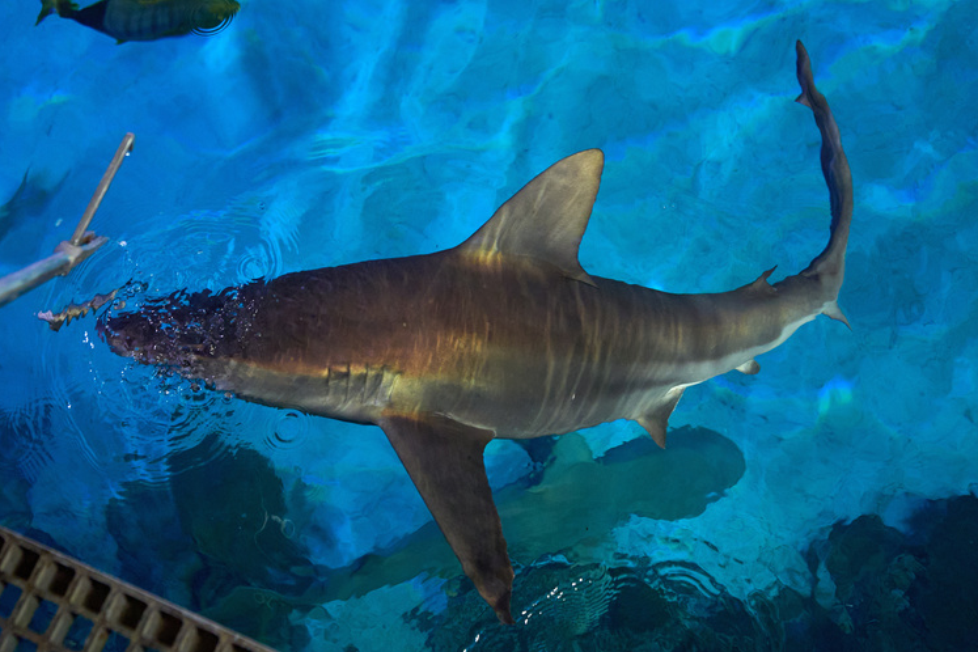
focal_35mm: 48
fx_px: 1304
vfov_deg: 28.1
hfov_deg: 41.0
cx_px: 402
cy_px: 321
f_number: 2.8
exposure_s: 1/400
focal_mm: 35
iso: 6400
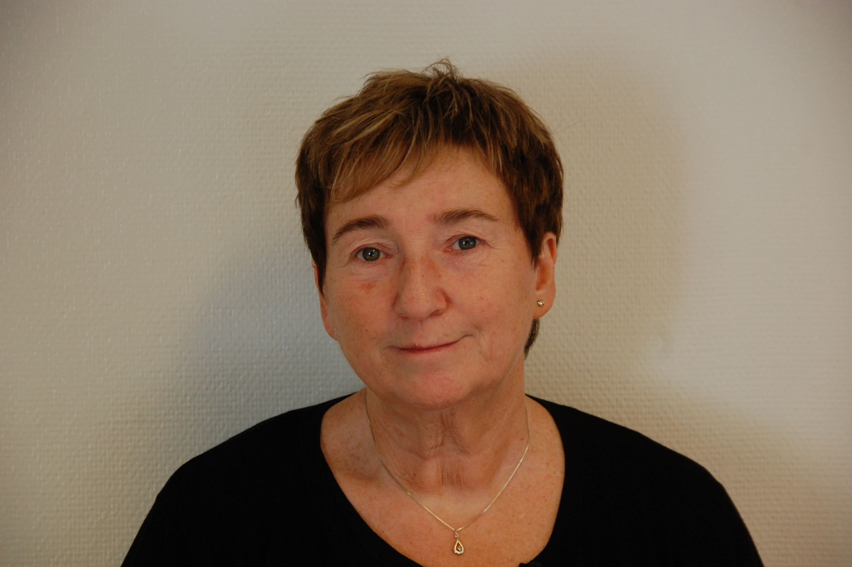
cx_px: 426
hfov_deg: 14.0
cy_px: 284
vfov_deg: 9.3
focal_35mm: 147
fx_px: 3476
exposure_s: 1/80
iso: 800
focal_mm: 98
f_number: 5.6
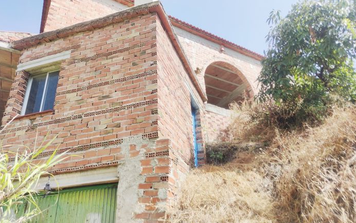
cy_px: 127
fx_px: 252
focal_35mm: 26
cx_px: 181
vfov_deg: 47.5
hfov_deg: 70.4
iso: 101
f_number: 1.69
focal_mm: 6.72
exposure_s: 1/1491
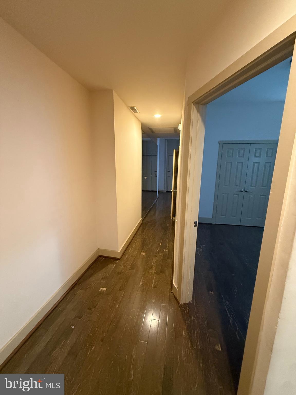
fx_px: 160
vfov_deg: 102.1
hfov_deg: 85.7
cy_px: 198
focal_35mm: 14
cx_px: 148
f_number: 2.2
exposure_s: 1/60
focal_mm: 2.22
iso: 640
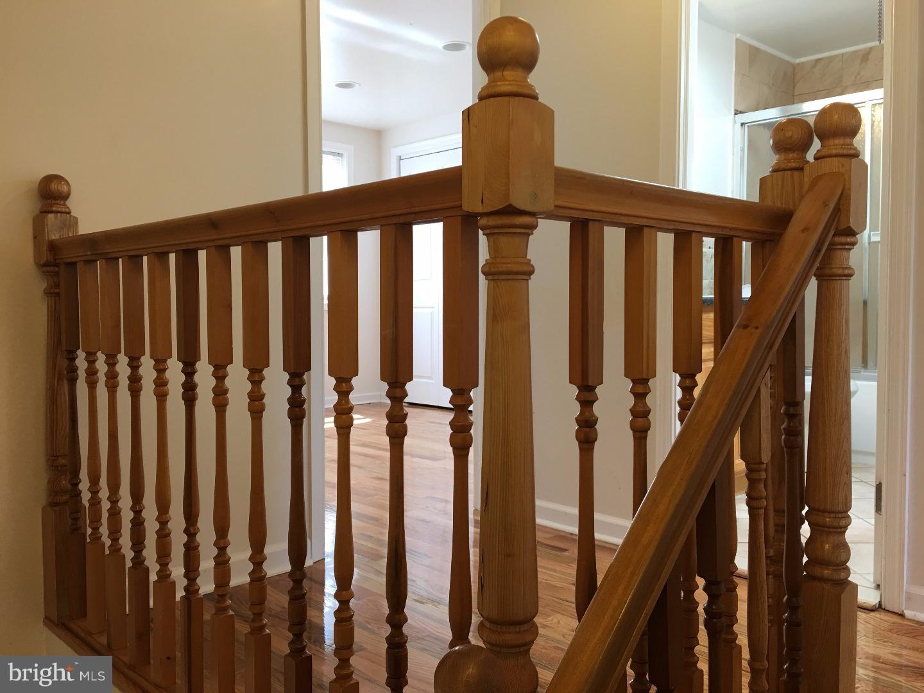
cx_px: 462
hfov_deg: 61.7
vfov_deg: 48.2
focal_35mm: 29
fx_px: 774
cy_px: 346
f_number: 2.2
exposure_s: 1/30
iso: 25
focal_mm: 4.15
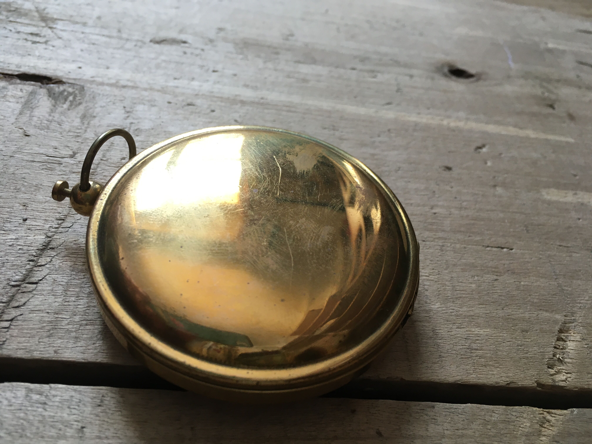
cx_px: 296
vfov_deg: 48.2
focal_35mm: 29
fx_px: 496
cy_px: 222
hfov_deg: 61.7
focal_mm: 4.15
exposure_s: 1/33
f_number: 2.2
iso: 50
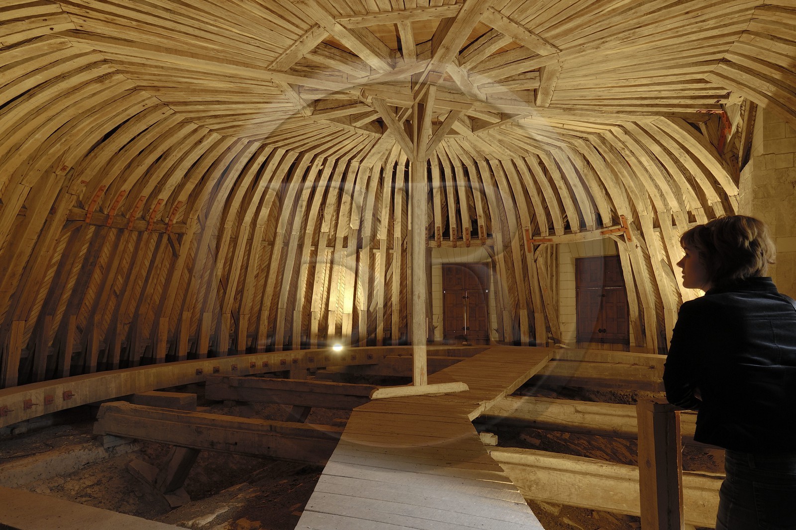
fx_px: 398
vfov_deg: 67.4
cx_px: 398
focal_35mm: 18
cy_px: 265
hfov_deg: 90.0
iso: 100
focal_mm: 12
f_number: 7.1
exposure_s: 4
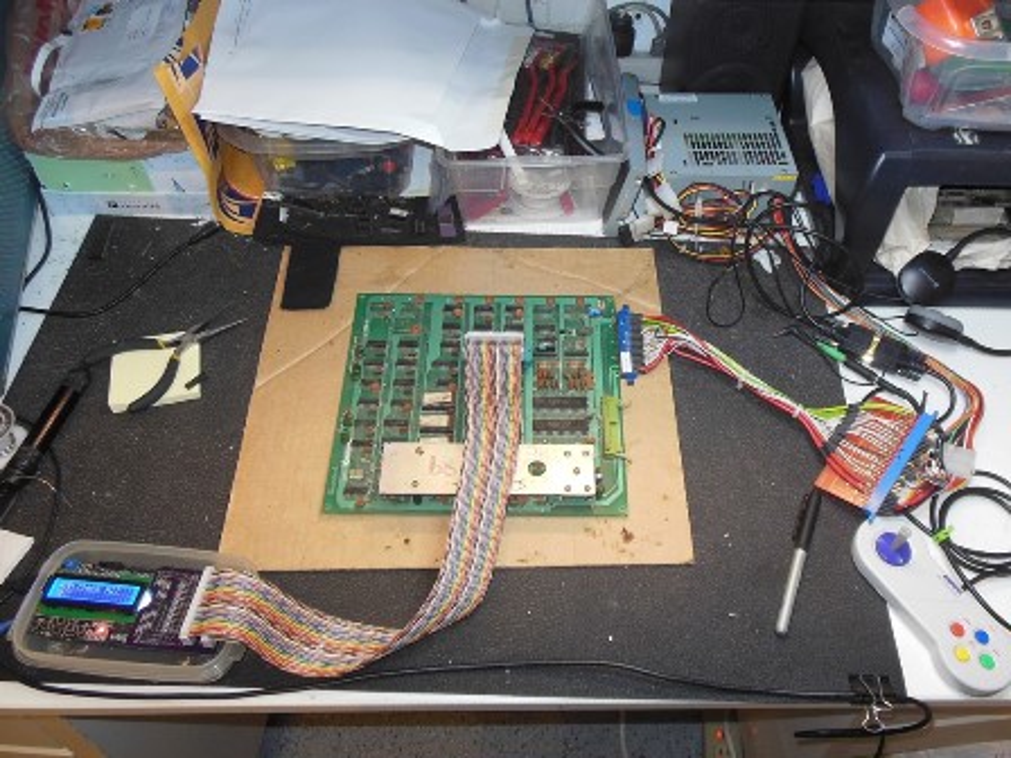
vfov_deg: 54.9
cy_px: 379
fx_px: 730
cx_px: 506
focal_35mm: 25
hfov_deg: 69.4
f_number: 3.2
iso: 200
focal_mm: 4.5
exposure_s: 1/30
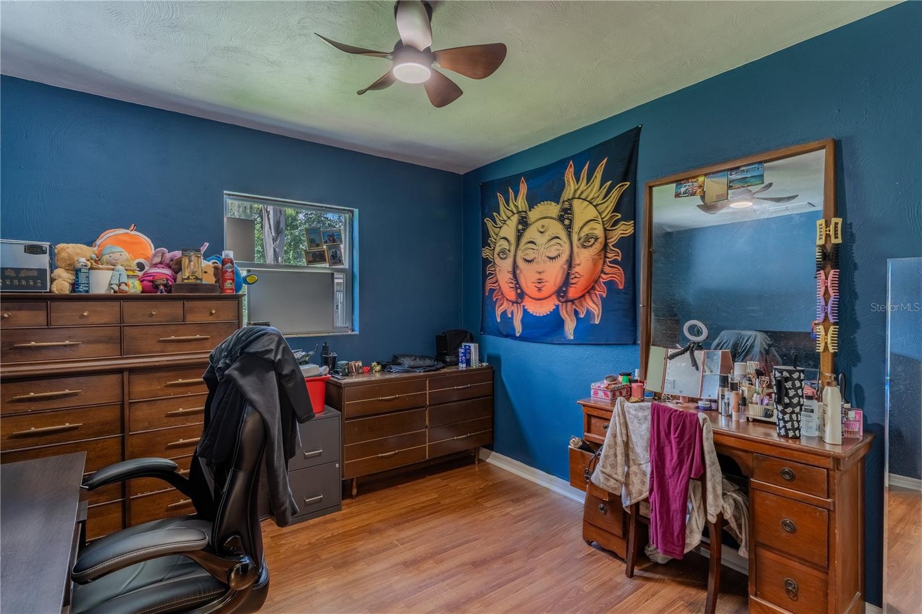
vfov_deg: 70.4
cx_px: 461
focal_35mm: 17
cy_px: 307
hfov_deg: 93.3
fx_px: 435
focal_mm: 17
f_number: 8
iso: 100
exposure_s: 1/40
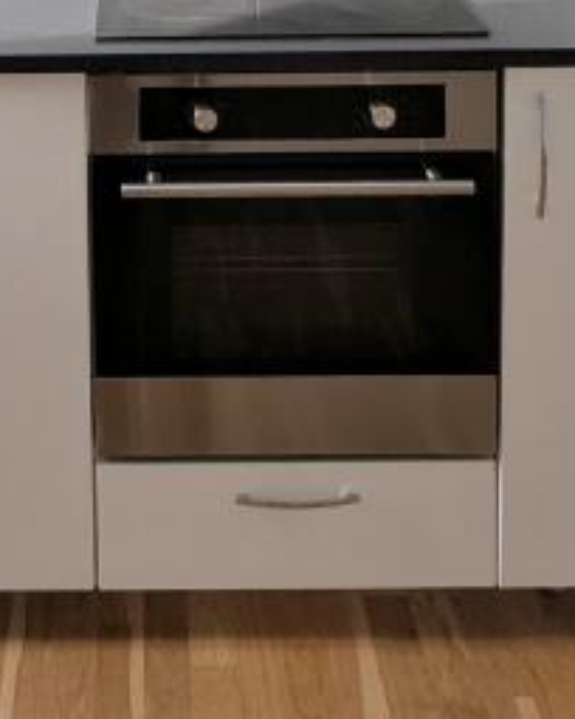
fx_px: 1085
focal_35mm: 51
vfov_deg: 28.4
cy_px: -269
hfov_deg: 28.9
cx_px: 104
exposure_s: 1/229
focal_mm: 1.95
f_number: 2.2
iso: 44
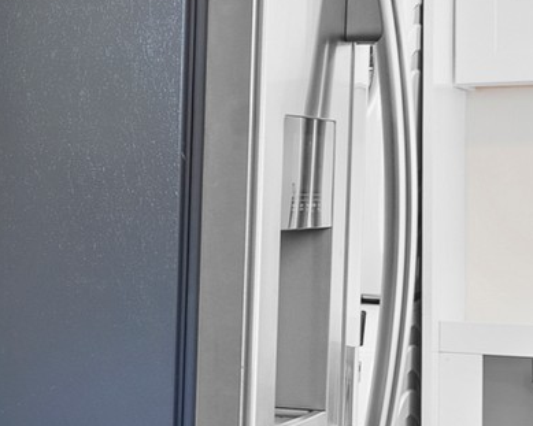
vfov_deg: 14.8
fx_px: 1640
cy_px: 226
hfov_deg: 11.0
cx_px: -1098
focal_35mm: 104
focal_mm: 16
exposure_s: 1.3
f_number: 8
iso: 100
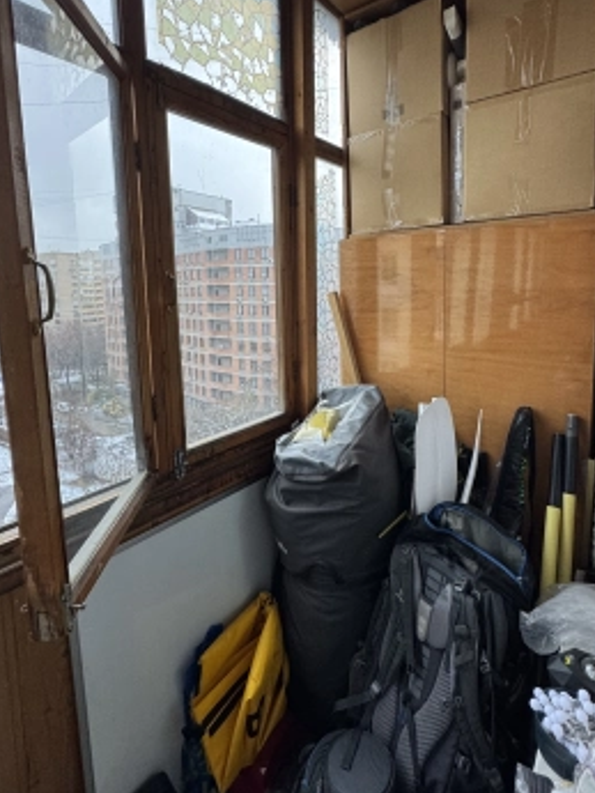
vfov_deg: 84.1
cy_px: 340
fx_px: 435
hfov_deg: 68.7
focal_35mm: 19
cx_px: 316
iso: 200
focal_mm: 2.22
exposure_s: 1/99
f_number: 2.2
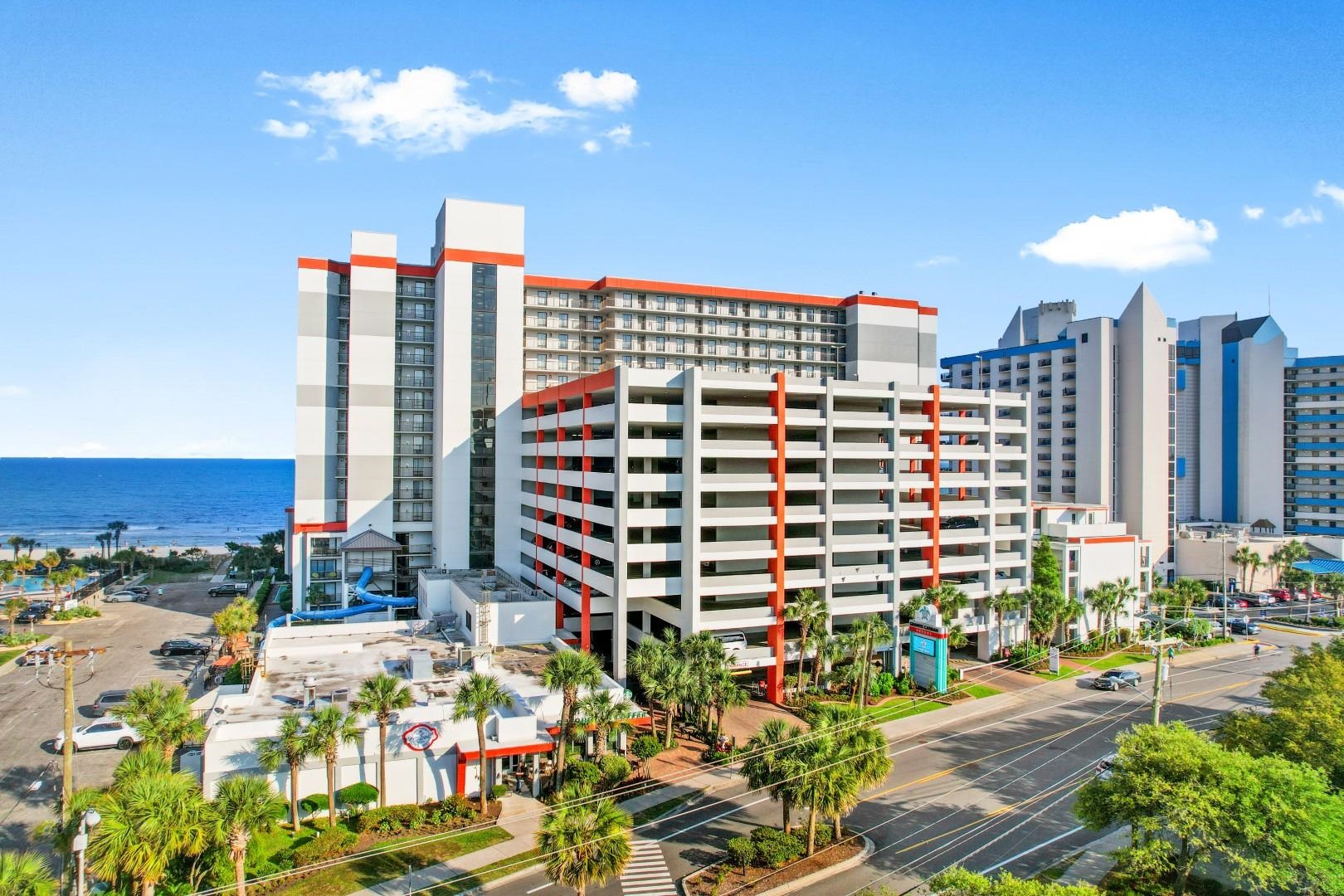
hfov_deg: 78.6
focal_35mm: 22
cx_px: 672
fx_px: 821
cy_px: 448
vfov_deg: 57.2
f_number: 2.8
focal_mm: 8.38
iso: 100
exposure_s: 1/250
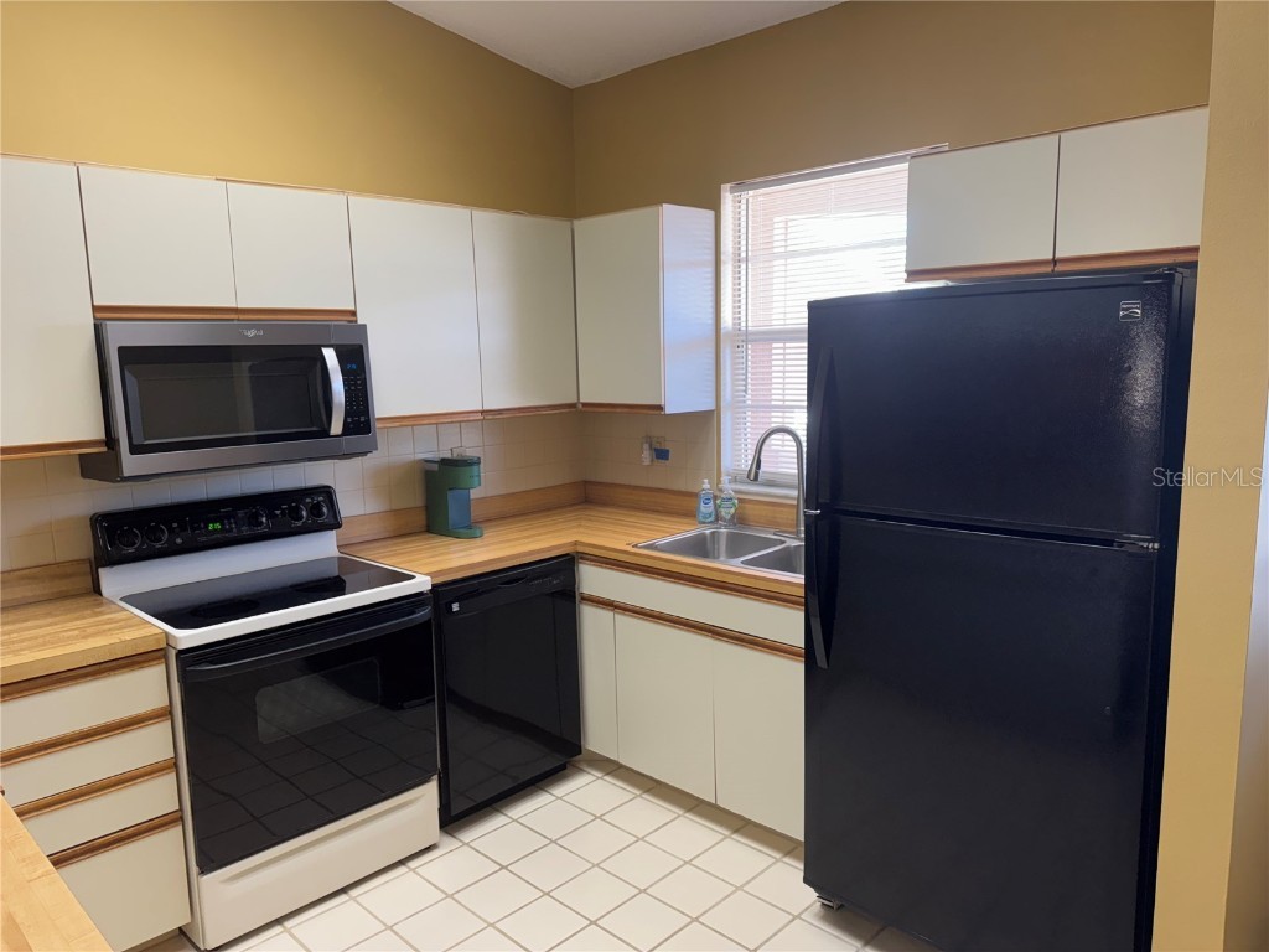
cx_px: 634
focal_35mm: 24
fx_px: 880
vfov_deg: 56.8
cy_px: 476
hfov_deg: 71.6
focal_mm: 6.76
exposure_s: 1/120
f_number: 1.78
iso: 160
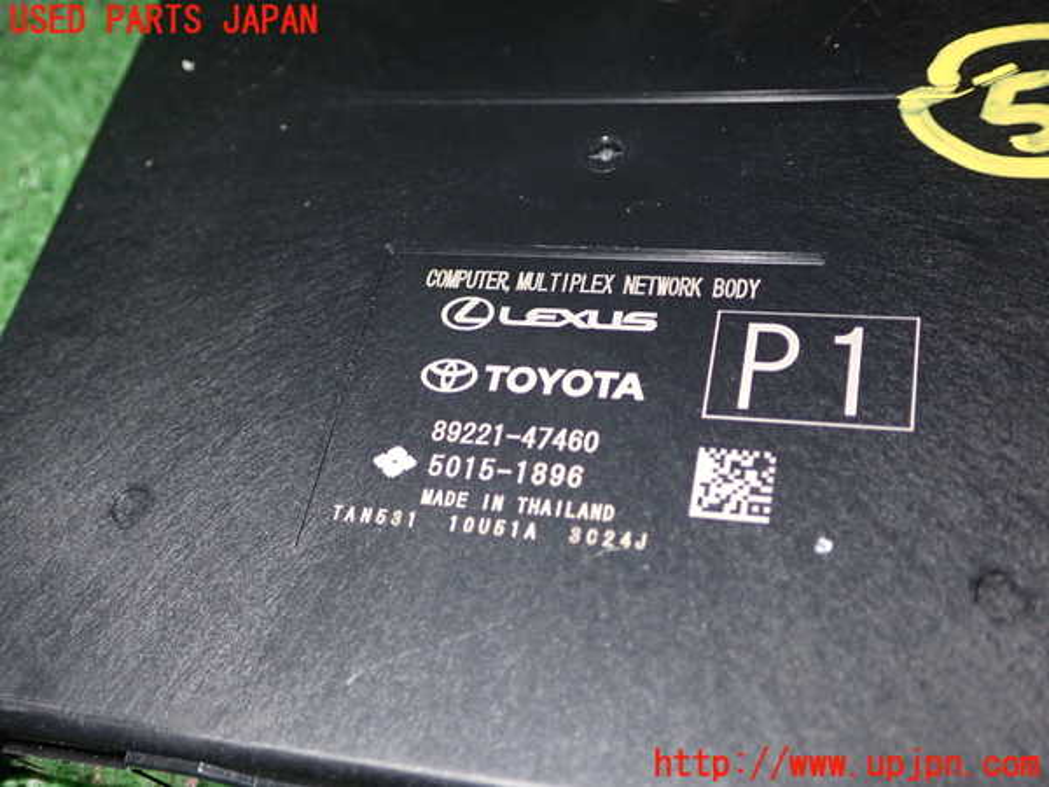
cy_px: 394
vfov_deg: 35.1
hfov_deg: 45.8
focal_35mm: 41
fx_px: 1242
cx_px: 524
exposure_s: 1/40
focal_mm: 7.31
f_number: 8
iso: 250
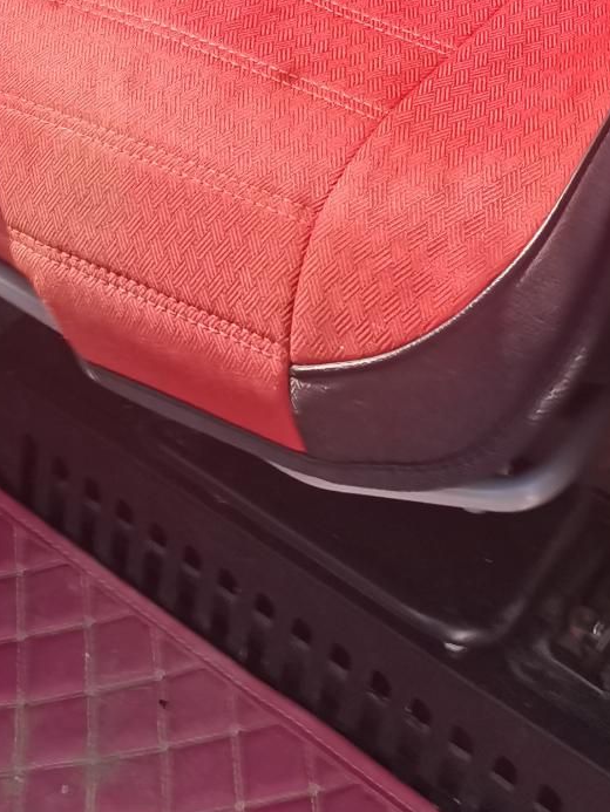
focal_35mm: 96
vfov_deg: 17.4
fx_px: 2255
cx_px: 382
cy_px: -566
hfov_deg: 15.4
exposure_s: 1/370
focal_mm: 5.58
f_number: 1.8
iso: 50
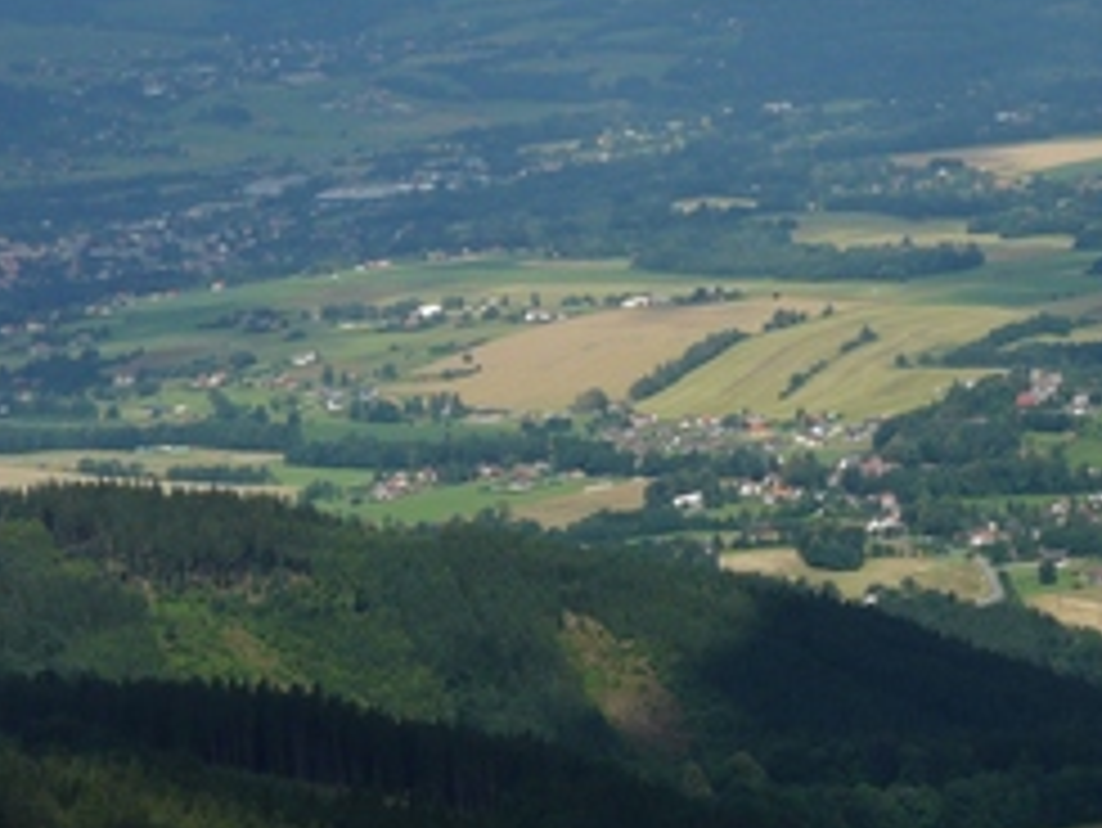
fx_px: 5924
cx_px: 922
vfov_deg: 8.0
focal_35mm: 186
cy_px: 36
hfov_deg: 10.6
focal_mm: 13.6
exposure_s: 1/500
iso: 100
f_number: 5.6
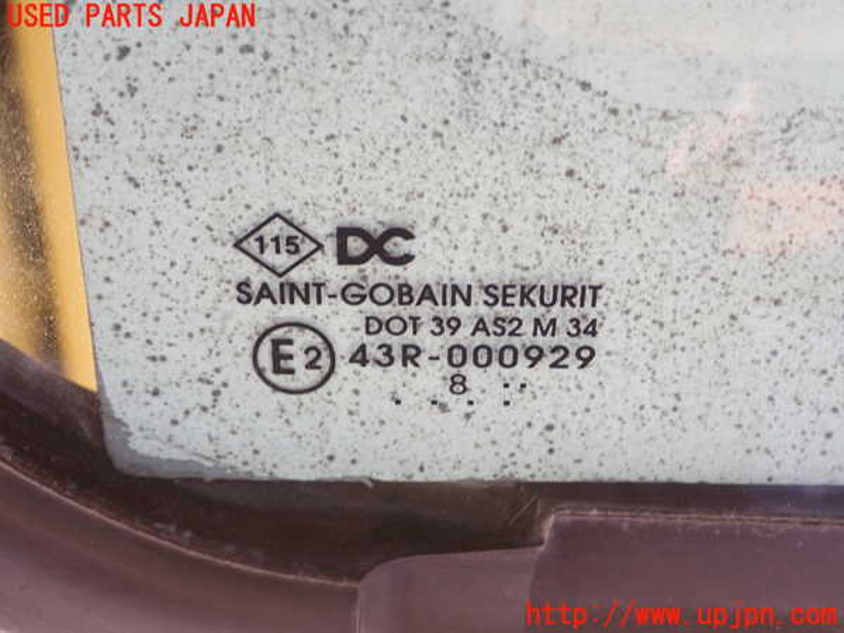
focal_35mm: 46
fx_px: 1122
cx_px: 422
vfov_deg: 31.5
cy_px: 316
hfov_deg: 41.2
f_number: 3.1
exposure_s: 1/50
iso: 250
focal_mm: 8.41
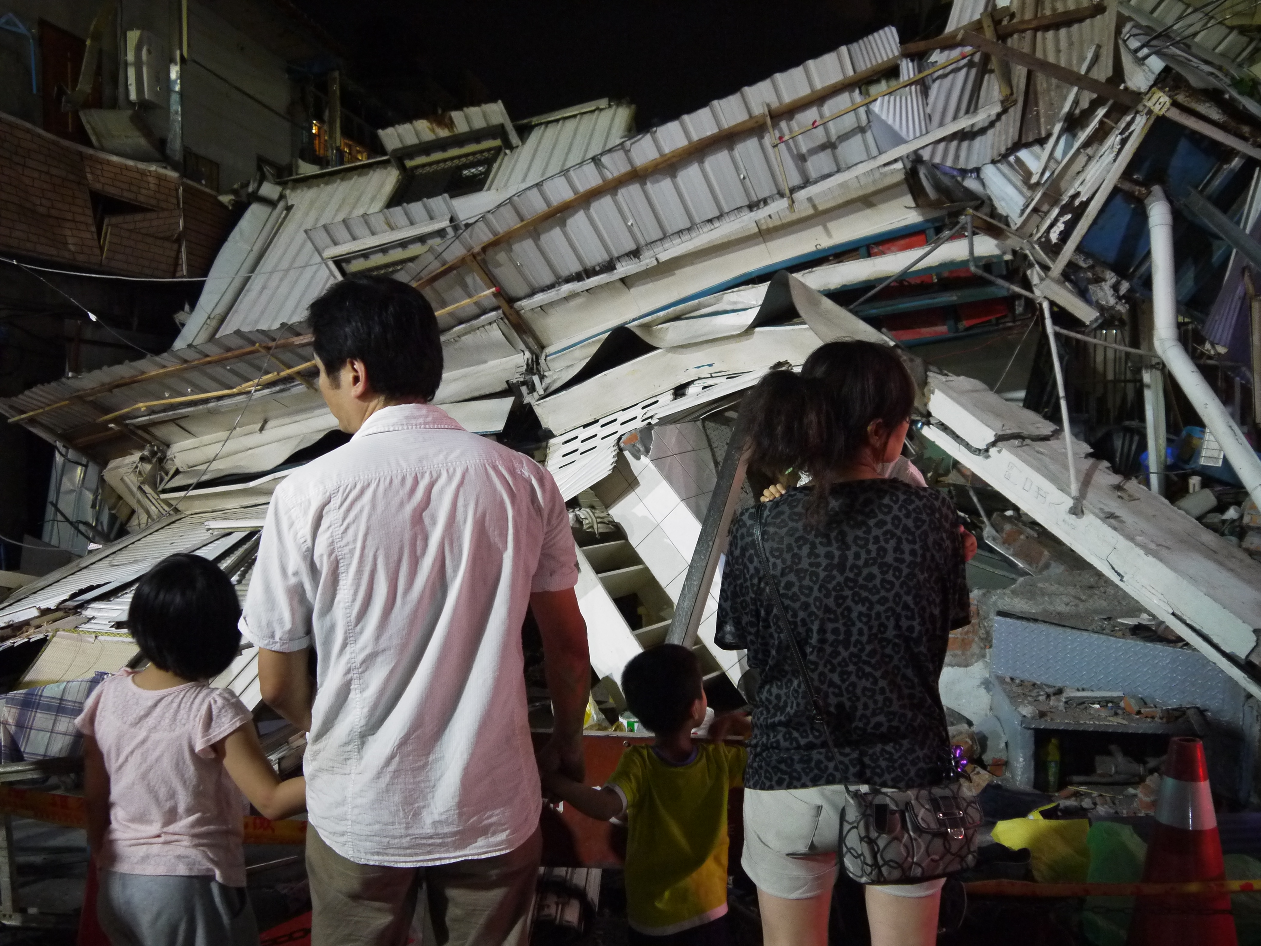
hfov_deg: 63.4
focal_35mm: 28
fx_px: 1020
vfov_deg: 49.7
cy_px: 473
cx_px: 630
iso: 800
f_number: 3.5
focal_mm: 14
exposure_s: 1/13
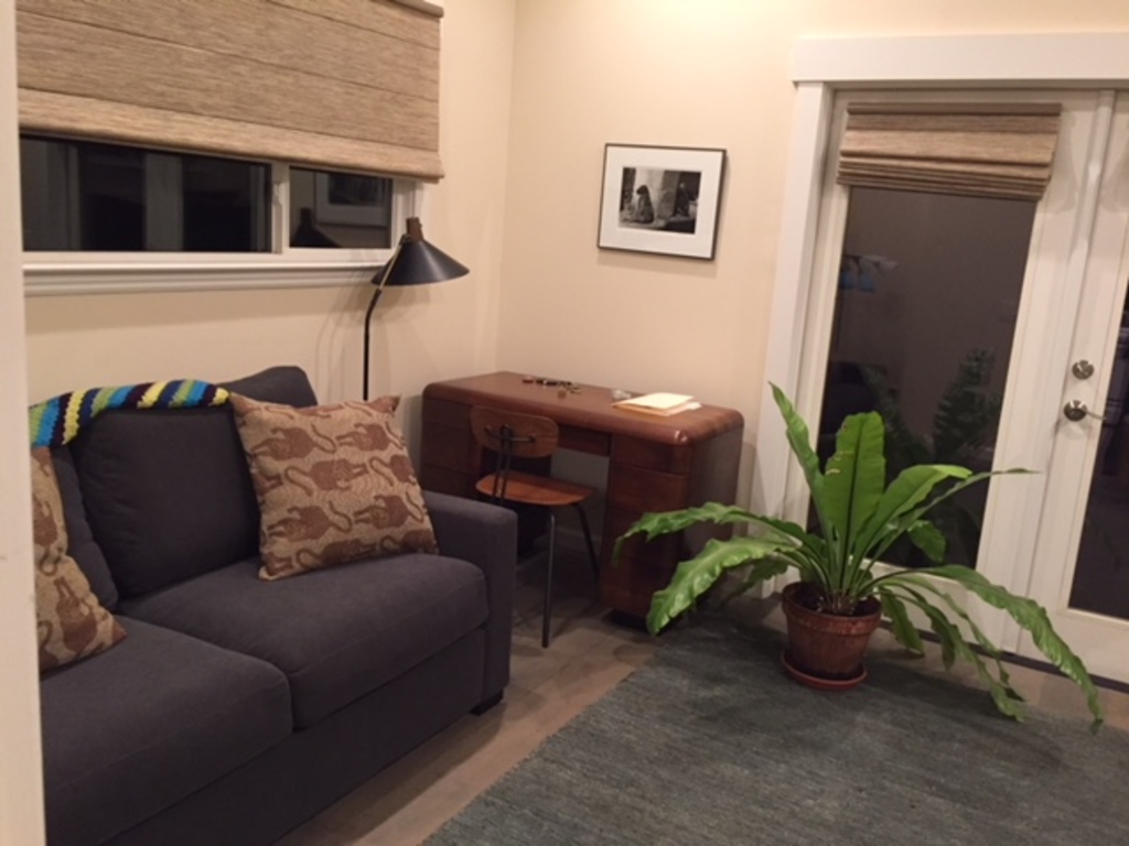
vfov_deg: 48.2
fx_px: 946
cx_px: 564
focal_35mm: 29
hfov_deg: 61.7
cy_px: 423
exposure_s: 1/30
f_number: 2.2
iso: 200
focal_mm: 4.15
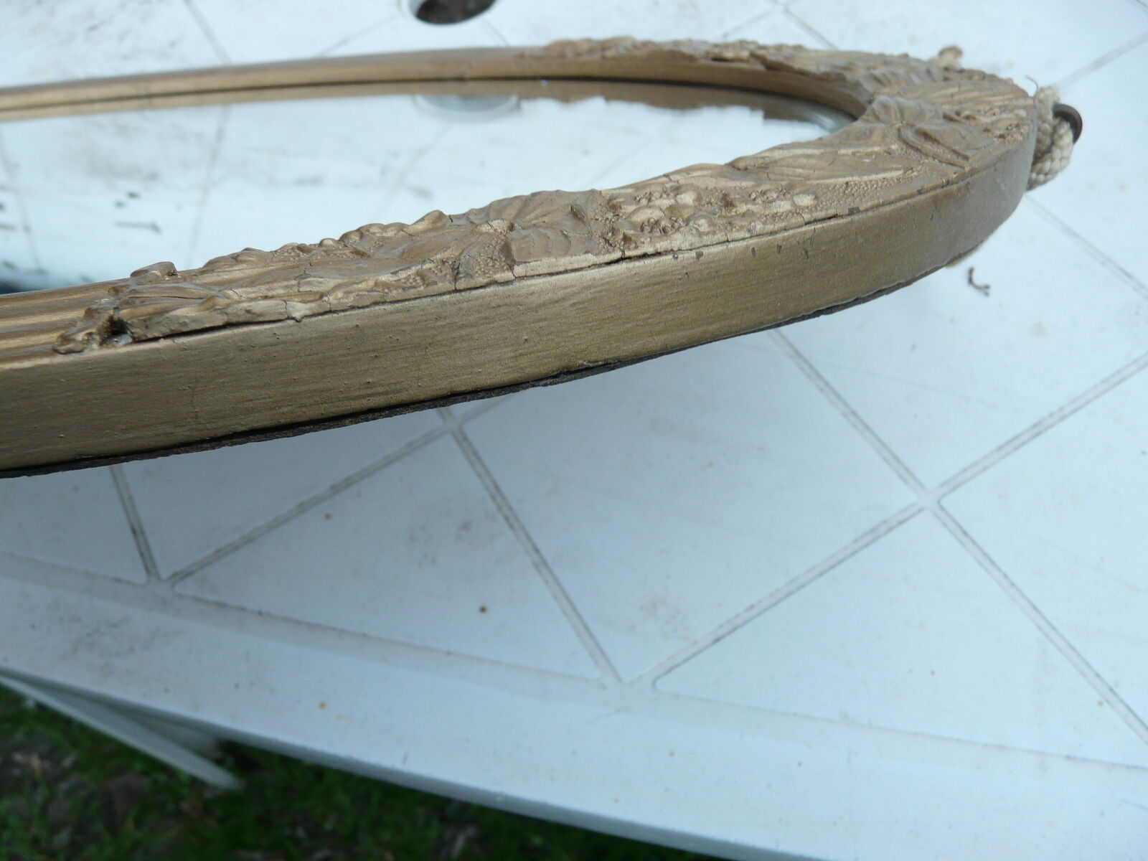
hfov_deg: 63.4
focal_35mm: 28
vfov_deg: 49.7
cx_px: 574
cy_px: 430
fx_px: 929
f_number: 2.8
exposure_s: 1/60
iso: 100
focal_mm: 4.6
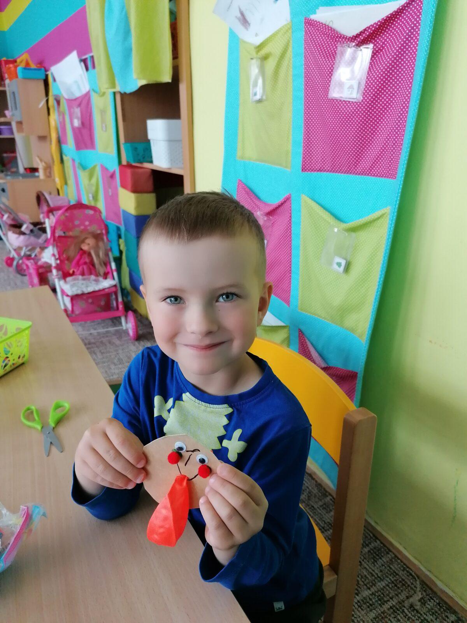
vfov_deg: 65.3
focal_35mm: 27
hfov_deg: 51.4
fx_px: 486
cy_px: 312
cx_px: 234
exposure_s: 1/100
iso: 250
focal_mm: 4.75
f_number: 1.8
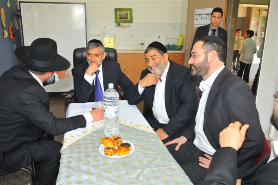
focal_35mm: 30
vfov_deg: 43.5
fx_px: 231
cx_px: 139
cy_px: 92
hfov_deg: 62.0
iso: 800
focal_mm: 20
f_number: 4
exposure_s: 1/125
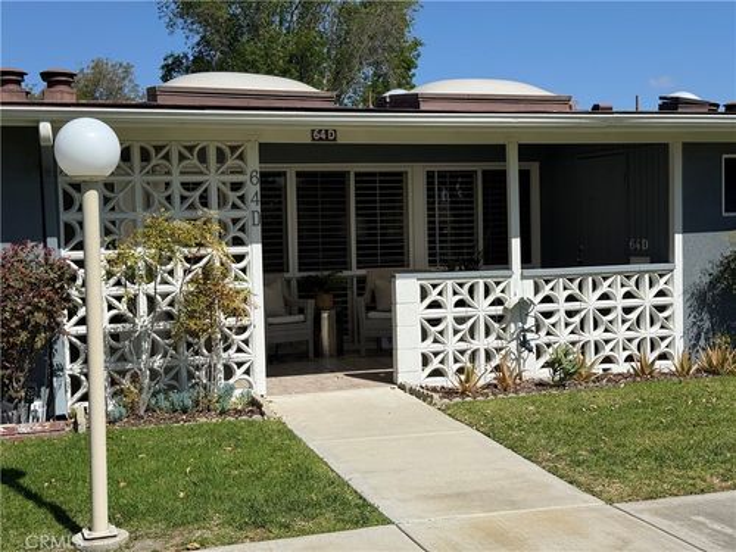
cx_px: 368
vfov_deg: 30.3
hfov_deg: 39.7
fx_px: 1021
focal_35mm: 48
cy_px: 276
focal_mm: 6.76
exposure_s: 1/8772
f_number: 1.78
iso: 80
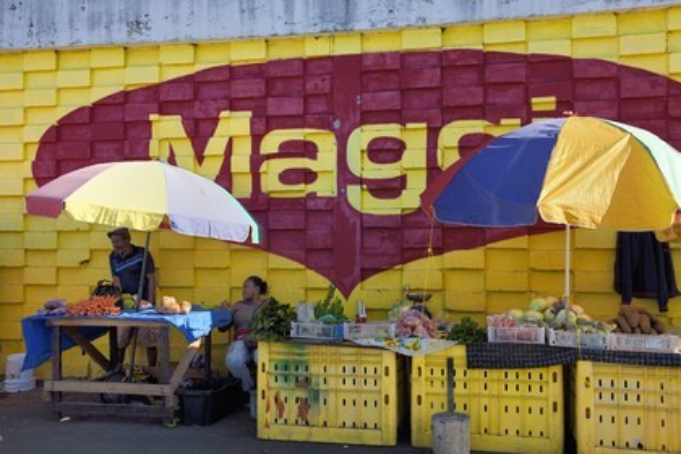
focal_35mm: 38
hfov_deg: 50.7
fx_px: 719
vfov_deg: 35.1
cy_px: 227
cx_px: 340
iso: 200
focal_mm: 38
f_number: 10
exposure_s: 1/250
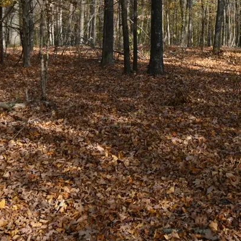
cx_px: 227
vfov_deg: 26.0
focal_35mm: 63
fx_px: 496
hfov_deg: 26.2
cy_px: 4
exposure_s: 1/250
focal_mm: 17
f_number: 5.6
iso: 160
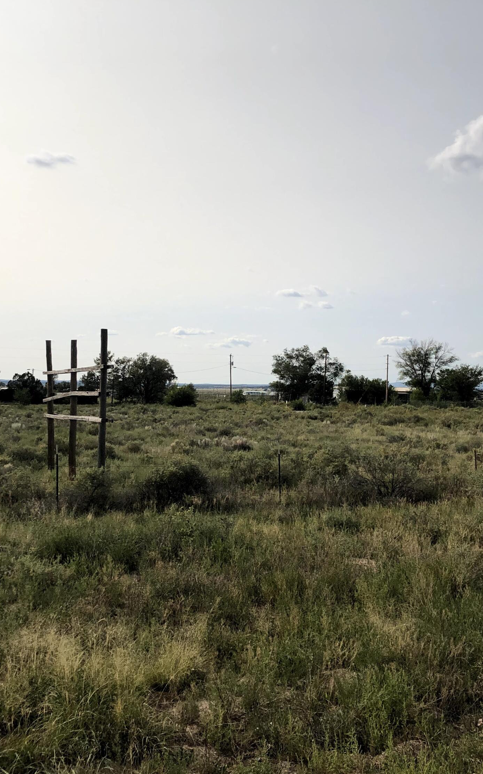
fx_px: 843
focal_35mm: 40
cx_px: 244
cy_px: 386
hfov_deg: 32.0
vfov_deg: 49.3
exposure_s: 1/6098
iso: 25
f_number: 1.8
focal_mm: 4
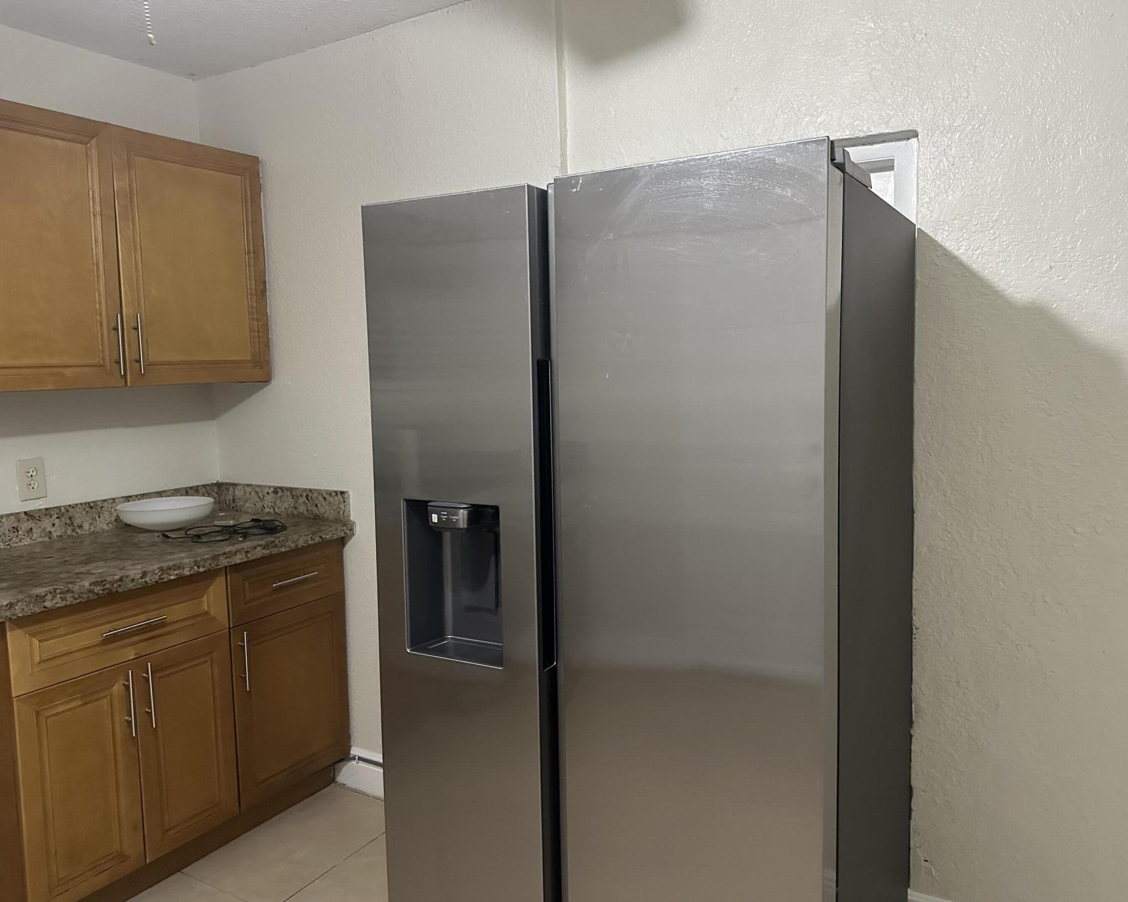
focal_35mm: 26
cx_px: 556
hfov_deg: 66.0
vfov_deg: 54.9
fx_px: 868
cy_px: 443
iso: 800
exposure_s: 1/60
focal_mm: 6.86
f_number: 1.78
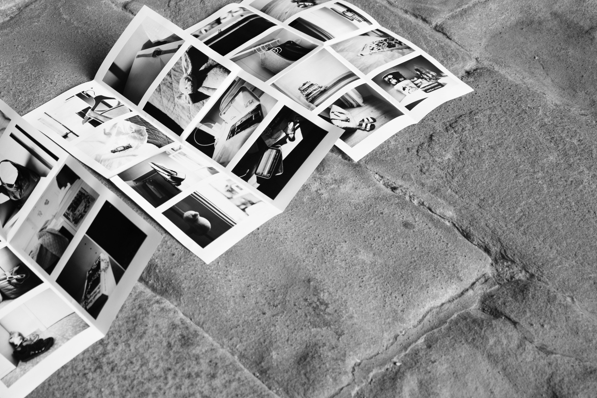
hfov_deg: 32.9
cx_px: 172
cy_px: 182
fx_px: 995
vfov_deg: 22.6
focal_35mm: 60
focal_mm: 40
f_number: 5.6
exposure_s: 1/50
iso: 100
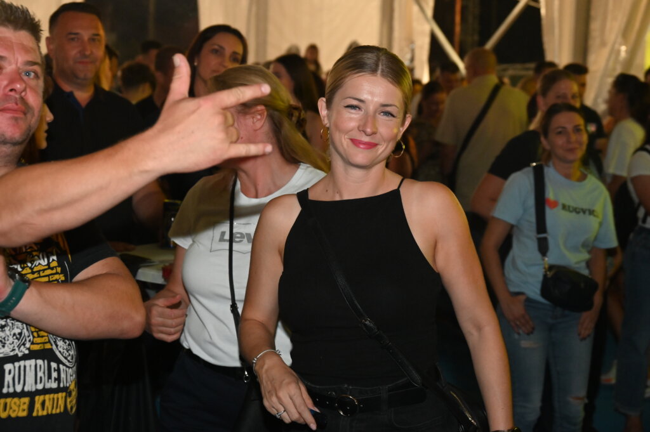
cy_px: 216
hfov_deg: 30.5
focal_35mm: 66
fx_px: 1191
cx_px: 325
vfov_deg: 20.6
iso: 6400
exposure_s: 1/60
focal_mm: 66
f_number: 6
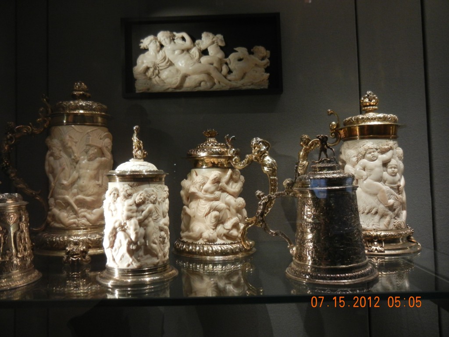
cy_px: 168
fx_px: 389
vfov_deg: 46.8
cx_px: 224
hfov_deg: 60.0
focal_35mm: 30
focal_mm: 5.4
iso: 400
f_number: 3.5
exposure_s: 1/15.7
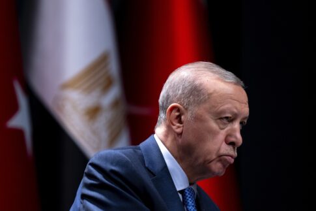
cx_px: 158
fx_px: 5265
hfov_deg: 3.4
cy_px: 106
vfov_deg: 2.3
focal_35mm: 600
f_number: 2.8
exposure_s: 1/500
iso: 1250
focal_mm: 400
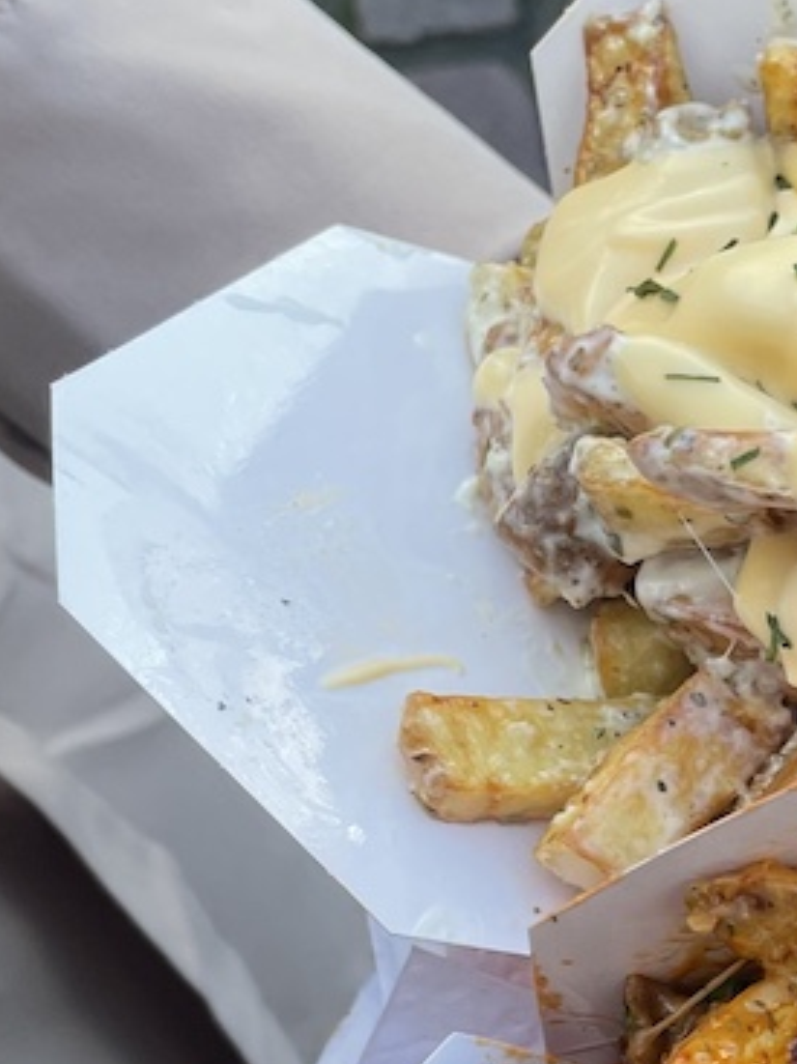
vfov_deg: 22.9
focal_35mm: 85
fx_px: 2611
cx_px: 893
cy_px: 760
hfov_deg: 16.8
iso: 32
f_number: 1.6
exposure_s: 1/256
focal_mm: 4.2
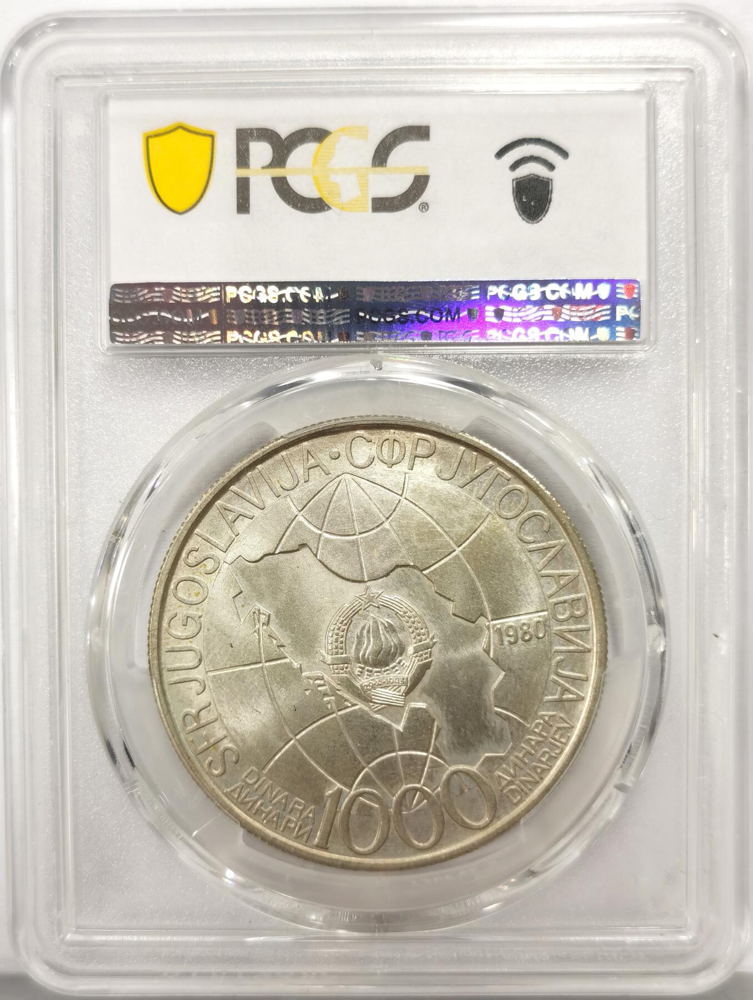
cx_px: 376
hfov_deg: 27.1
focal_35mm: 54
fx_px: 1562
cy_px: 500
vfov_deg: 35.5
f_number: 16
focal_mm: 5.56
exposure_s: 1/100
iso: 125
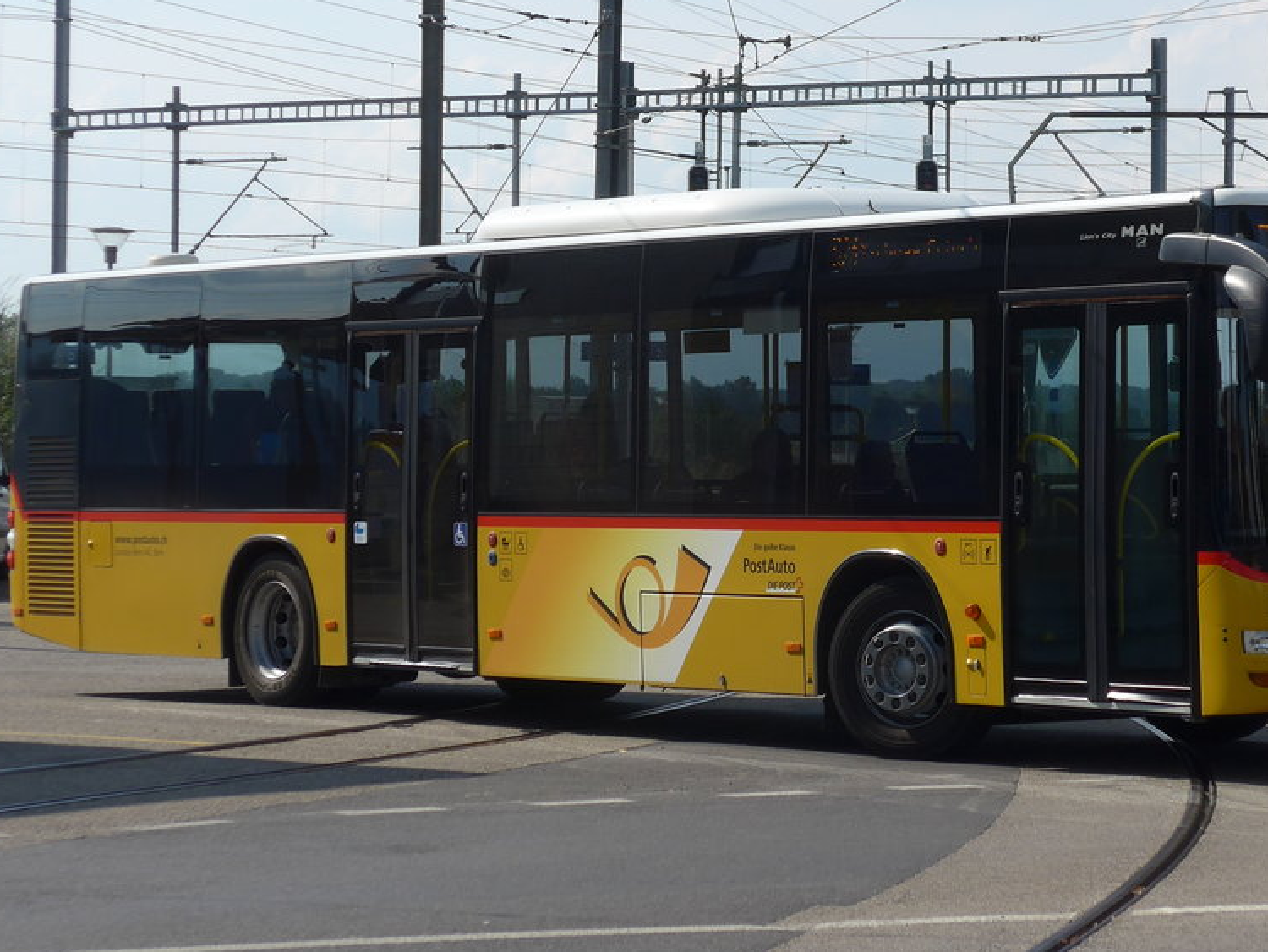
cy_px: 343
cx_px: 749
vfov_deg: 11.6
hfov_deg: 15.4
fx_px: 4690
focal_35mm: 128
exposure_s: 1/800
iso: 80
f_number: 4.4
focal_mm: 16
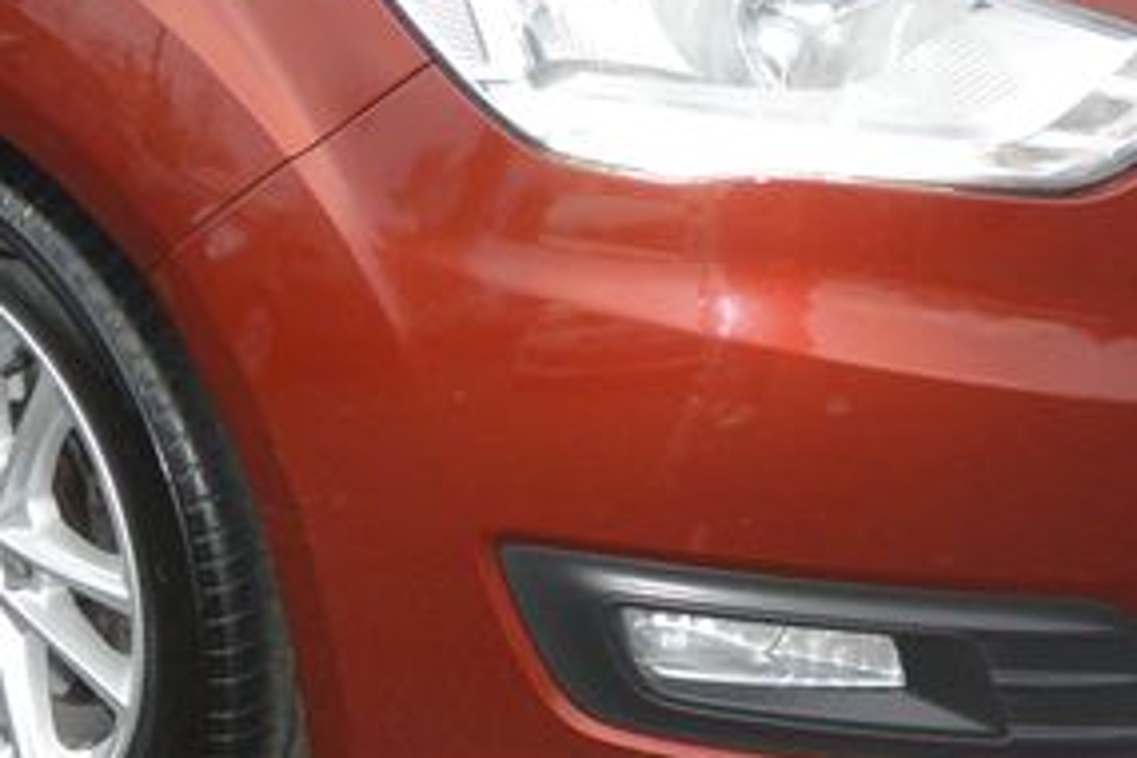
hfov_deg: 20.9
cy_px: 30
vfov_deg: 13.9
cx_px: 315
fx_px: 3063
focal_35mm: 97
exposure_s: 1/160
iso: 400
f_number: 3.5
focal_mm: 10
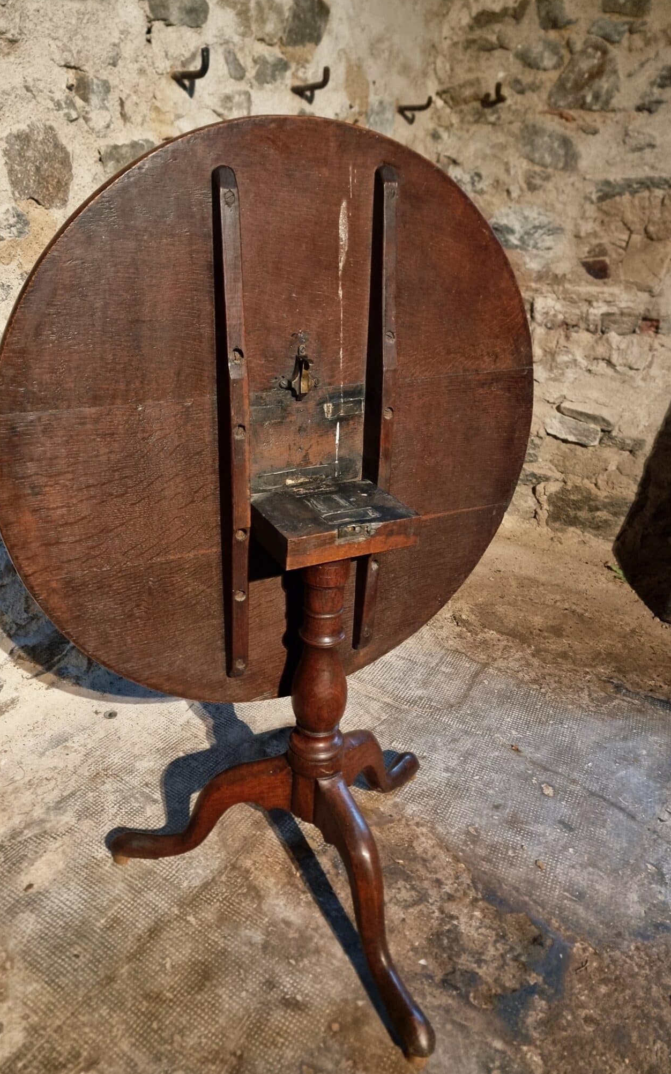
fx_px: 761
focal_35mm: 26
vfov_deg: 70.4
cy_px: 533
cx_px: 280
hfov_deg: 47.4
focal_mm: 6.7
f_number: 1.8
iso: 800
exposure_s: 1/25
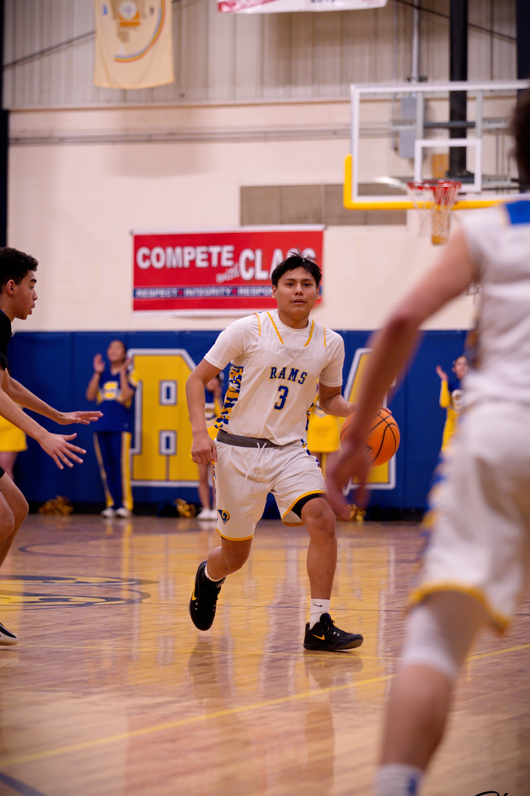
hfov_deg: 9.9
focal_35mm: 139
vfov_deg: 14.8
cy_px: 378
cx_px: 263
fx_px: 3074
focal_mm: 116
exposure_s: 1/500
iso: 1600
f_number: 2.8
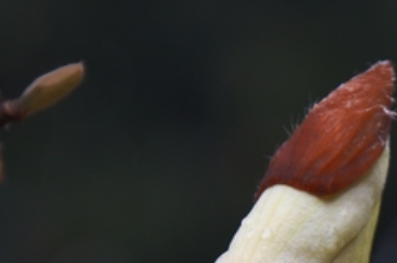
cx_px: 357
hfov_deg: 3.9
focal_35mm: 532
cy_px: 408
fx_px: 5851
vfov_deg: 2.6
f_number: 5.6
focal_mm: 105
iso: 400
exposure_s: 1/125
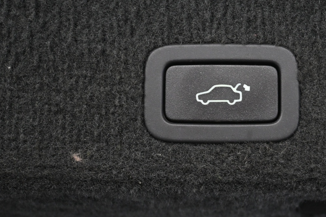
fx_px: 661
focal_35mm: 73
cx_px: 222
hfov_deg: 27.5
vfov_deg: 18.7
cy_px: 95
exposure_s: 1/50
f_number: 4.8
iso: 1250
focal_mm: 30
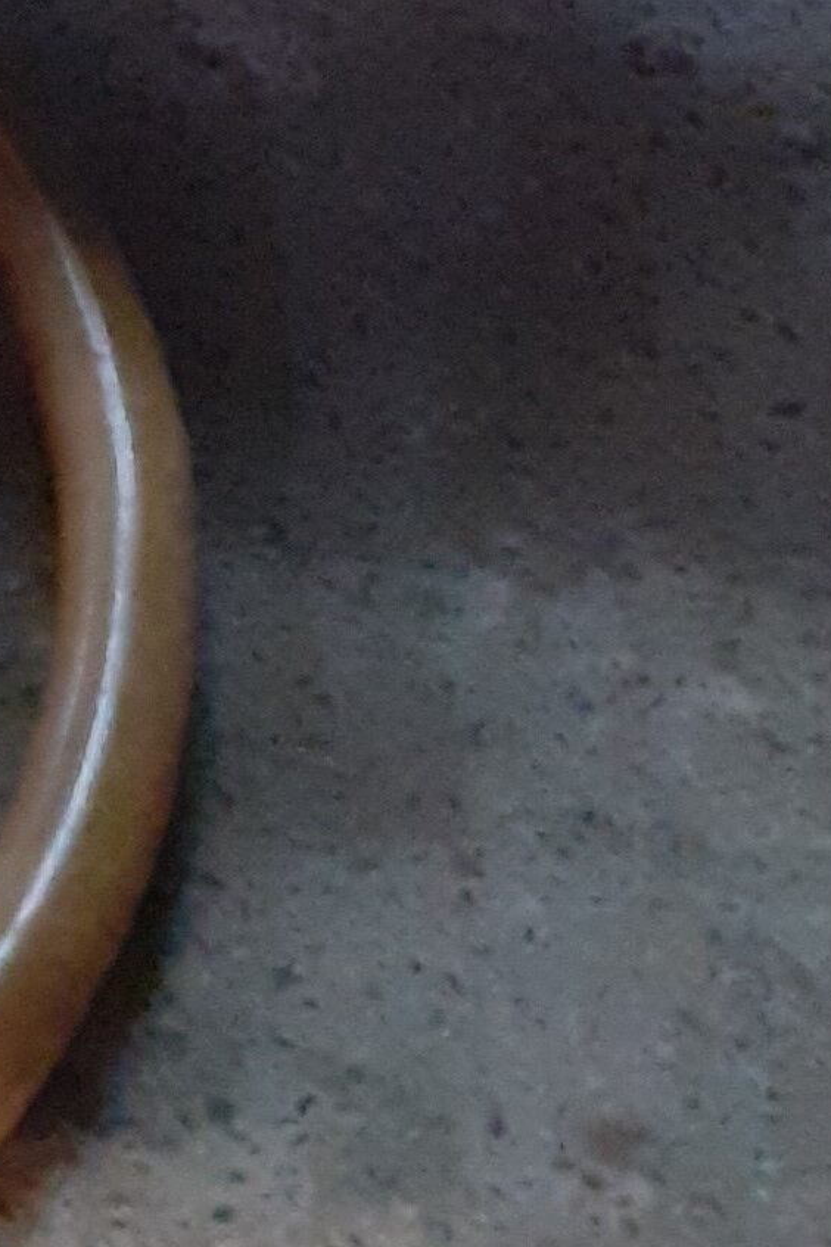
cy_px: -1027
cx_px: -1182
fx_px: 4743
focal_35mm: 137
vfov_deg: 13.4
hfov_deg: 9.0
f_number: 1.9
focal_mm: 3.6
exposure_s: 1/25
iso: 400
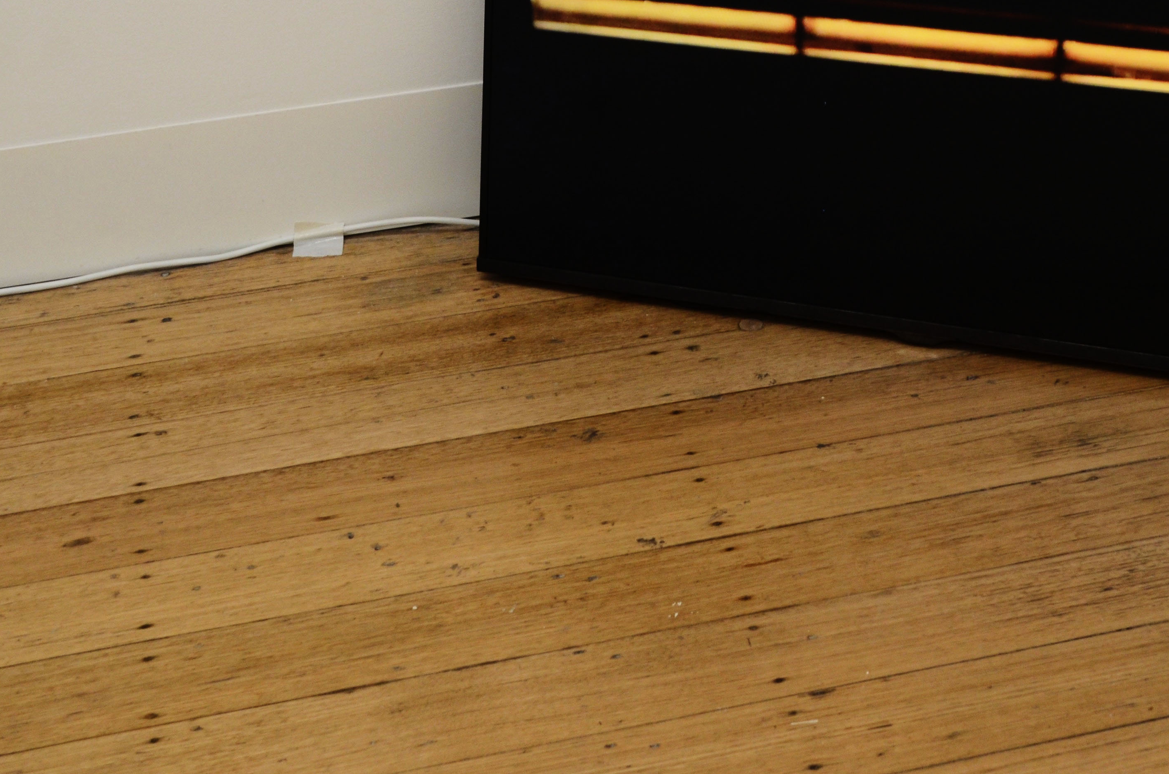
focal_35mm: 76
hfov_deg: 26.3
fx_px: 2459
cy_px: 125
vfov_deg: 17.7
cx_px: 903
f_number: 6.3
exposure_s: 1/15
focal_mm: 29
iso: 500
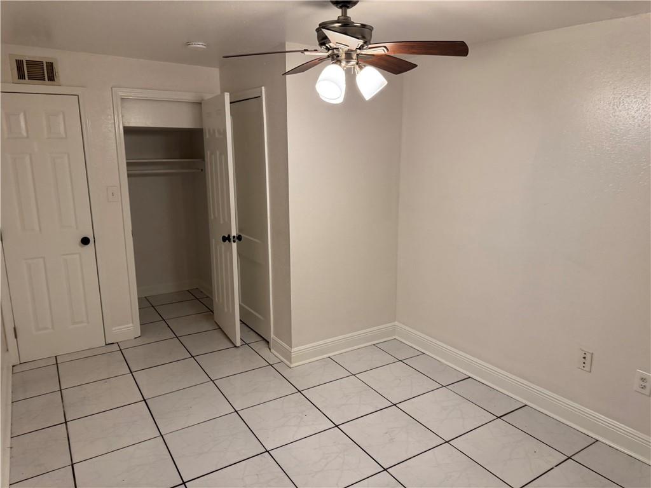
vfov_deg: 56.8
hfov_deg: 71.6
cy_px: 244
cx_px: 326
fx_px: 451
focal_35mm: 24
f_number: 1.78
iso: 200
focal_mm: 6.76
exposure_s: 1/120
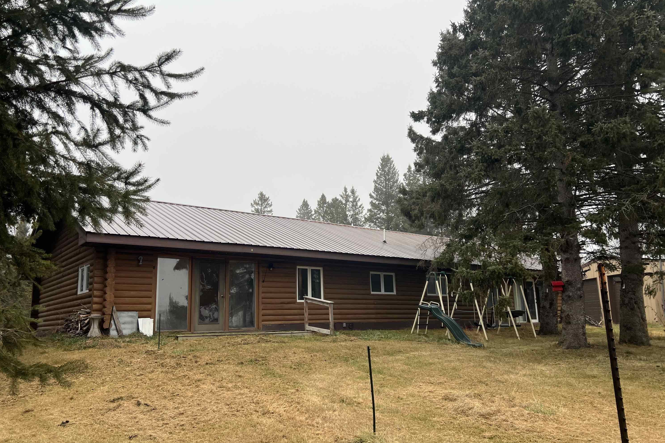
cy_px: 231
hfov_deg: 65.5
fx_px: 517
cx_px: 336
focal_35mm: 28
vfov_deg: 46.4
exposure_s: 1/461
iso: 50
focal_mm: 5.7
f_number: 1.5
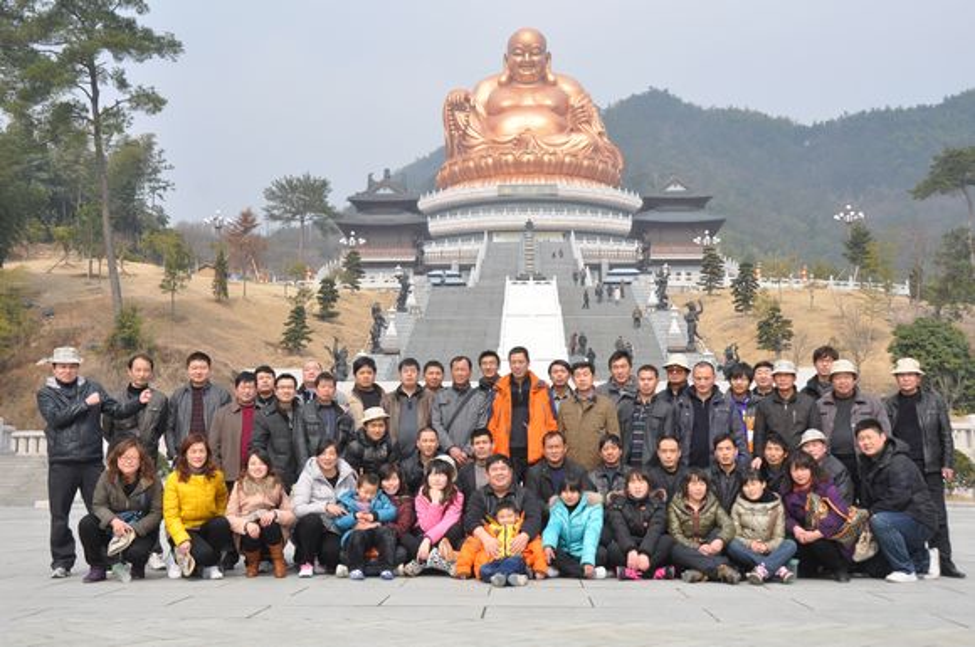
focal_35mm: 44
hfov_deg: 45.0
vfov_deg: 30.8
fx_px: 1176
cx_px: 488
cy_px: 324
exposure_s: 1/320
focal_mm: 29
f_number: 9
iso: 200
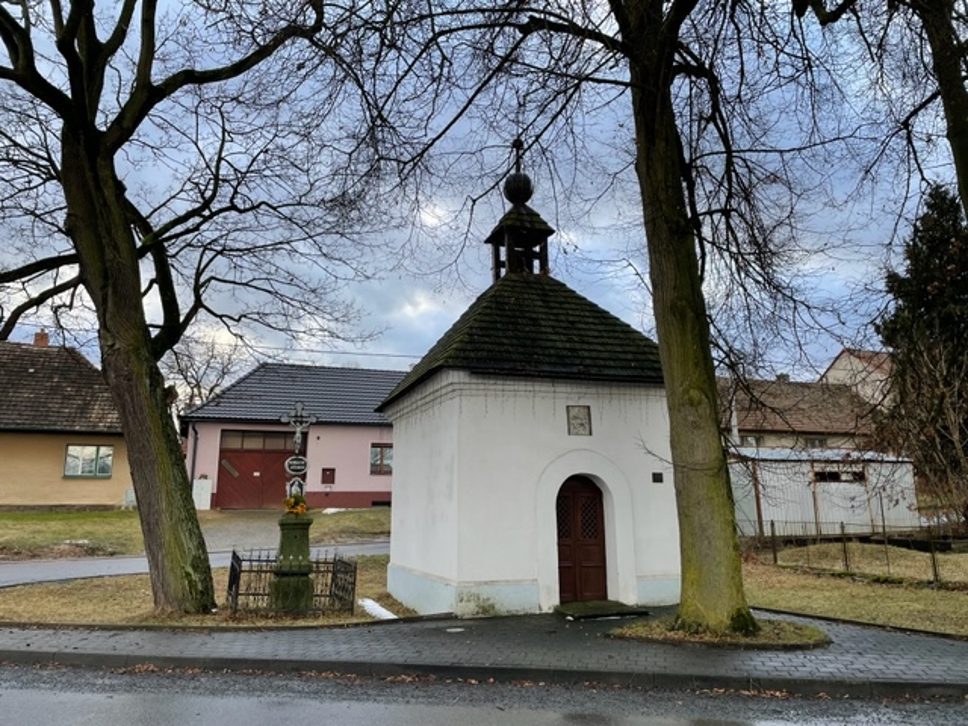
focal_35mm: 26
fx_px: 727
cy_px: 363
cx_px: 484
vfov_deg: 53.1
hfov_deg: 67.3
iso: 32
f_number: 1.6
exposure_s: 1/403
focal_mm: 4.2
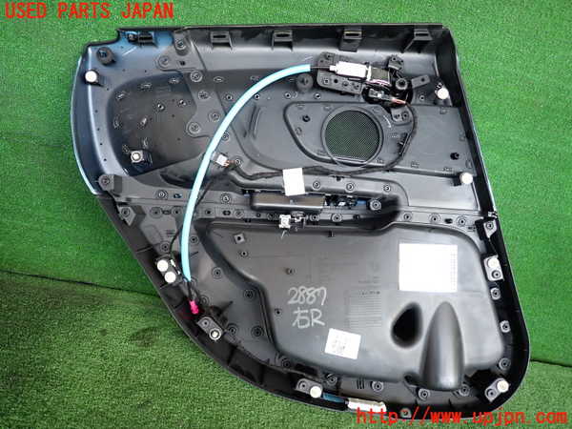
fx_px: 413
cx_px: 286
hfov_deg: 69.4
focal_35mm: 25
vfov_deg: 54.9
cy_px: 214
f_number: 2
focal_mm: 4.5
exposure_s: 1/125
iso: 400
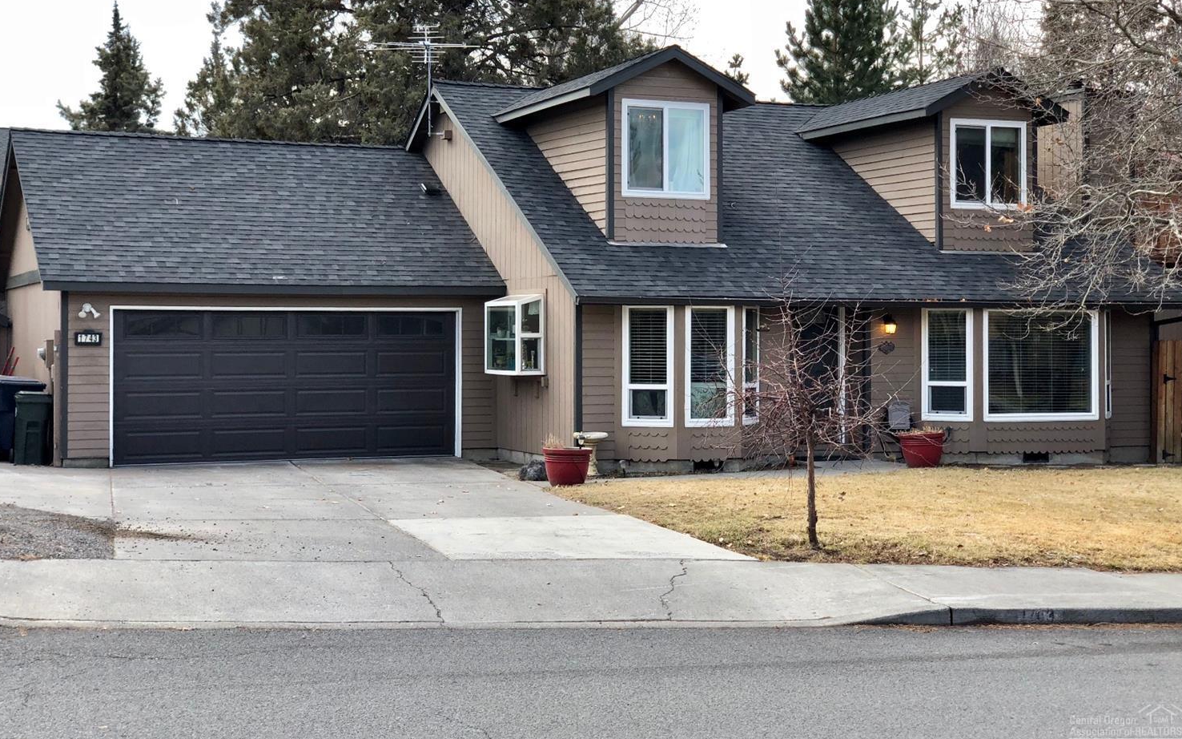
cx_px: 590
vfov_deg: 23.1
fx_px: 1804
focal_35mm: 56
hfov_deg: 36.3
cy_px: 304
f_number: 2.4
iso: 16
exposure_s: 1/230
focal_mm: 6
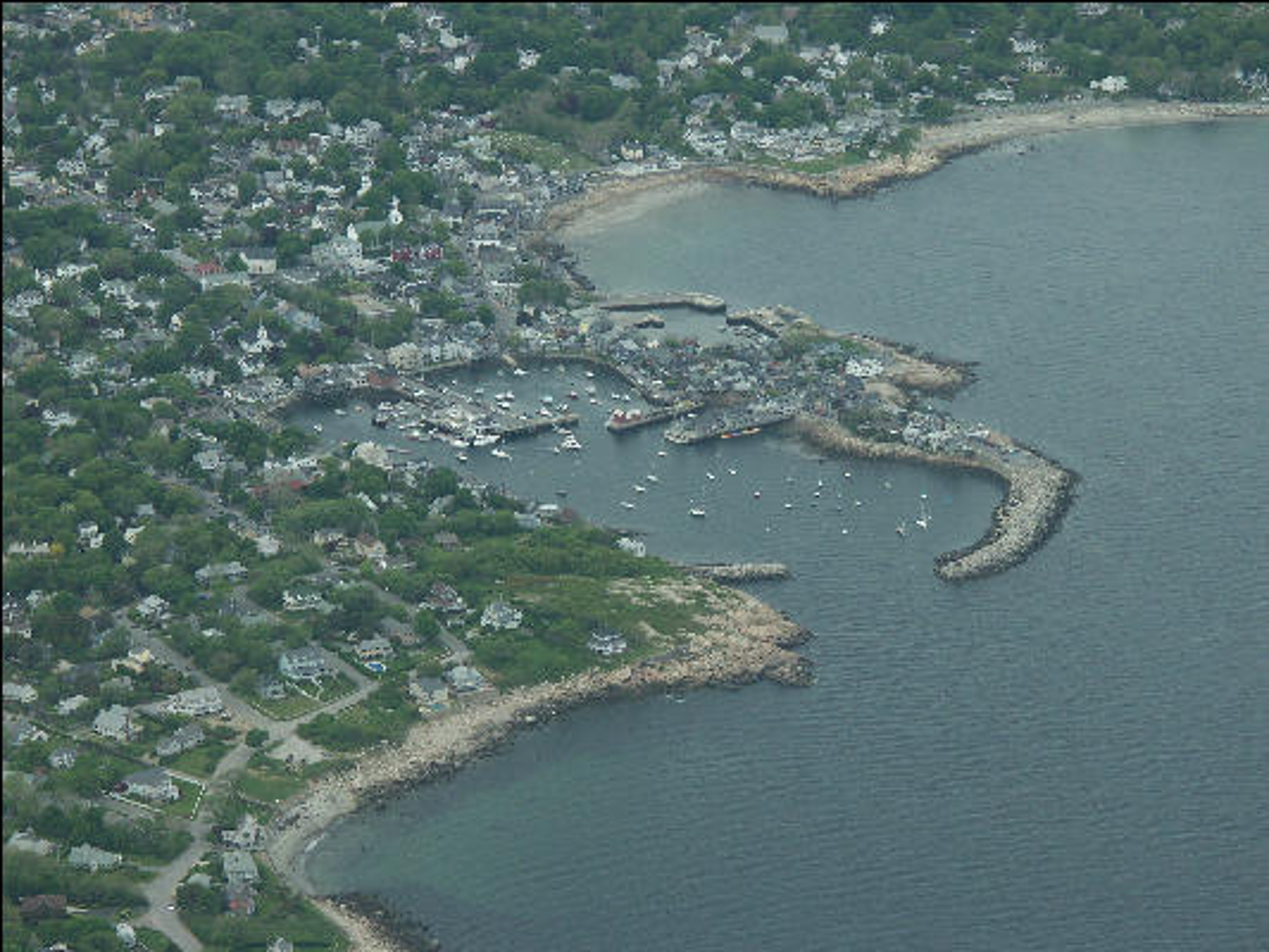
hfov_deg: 12.6
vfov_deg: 9.5
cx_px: 634
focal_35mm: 157
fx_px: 5757
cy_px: 476
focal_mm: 39.65
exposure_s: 1/500
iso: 100
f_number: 5
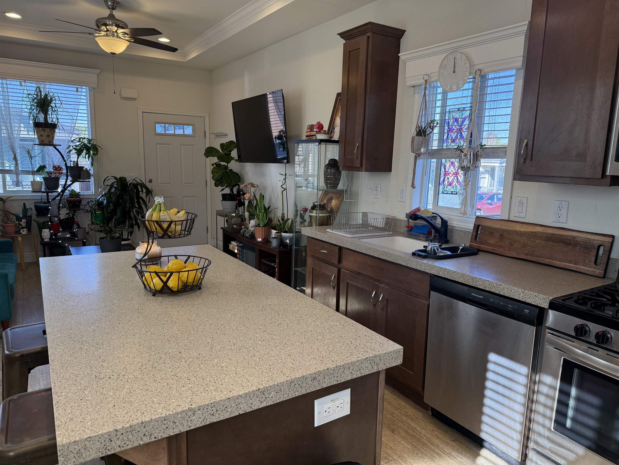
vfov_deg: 56.8
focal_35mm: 24
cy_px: 232
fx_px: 429
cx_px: 310
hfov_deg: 71.6
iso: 125
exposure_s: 1/228
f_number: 1.78
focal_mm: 6.76
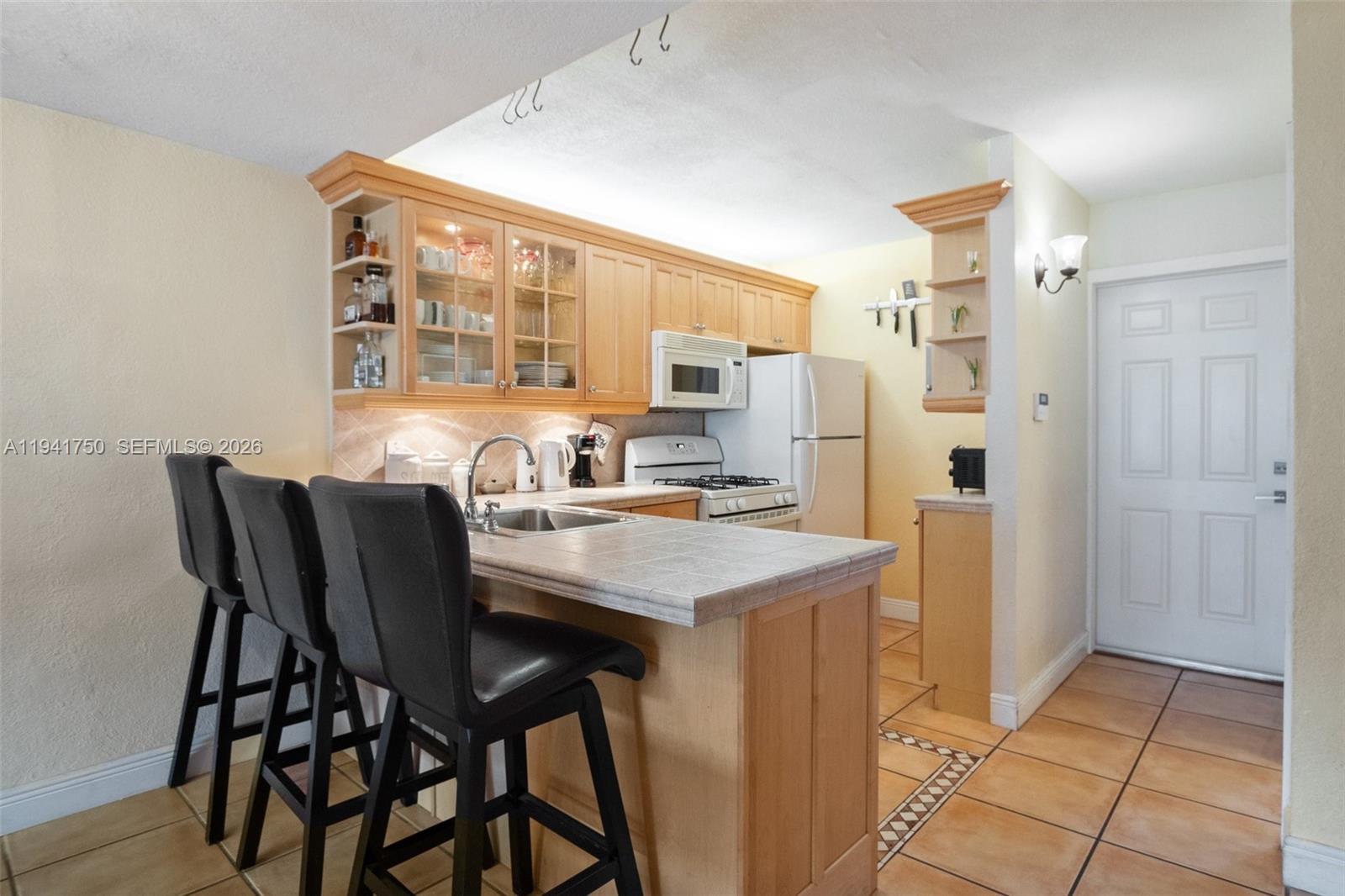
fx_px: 672
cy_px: 448
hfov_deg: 90.0
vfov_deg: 67.4
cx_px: 672
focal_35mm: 18
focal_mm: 12
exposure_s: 1/20
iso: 4000
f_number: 8
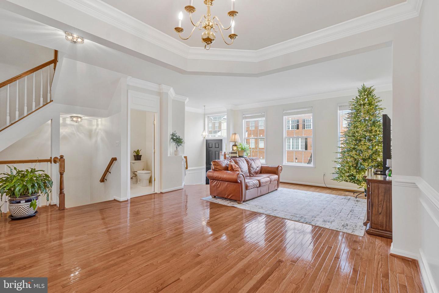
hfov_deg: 96.7
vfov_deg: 73.7
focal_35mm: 16
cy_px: 146
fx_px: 195
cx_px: 220
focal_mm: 16
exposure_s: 1/25
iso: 1250
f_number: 7.1
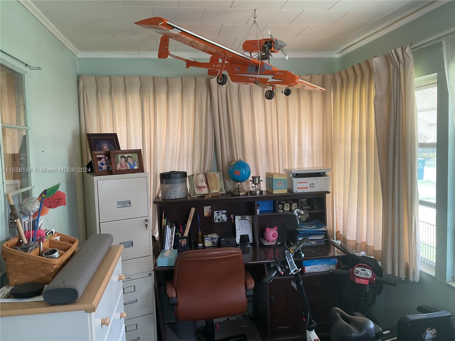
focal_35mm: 29
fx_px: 381
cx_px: 228
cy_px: 170
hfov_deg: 61.7
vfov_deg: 48.2
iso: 80
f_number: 1.8
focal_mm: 3
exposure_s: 1/60
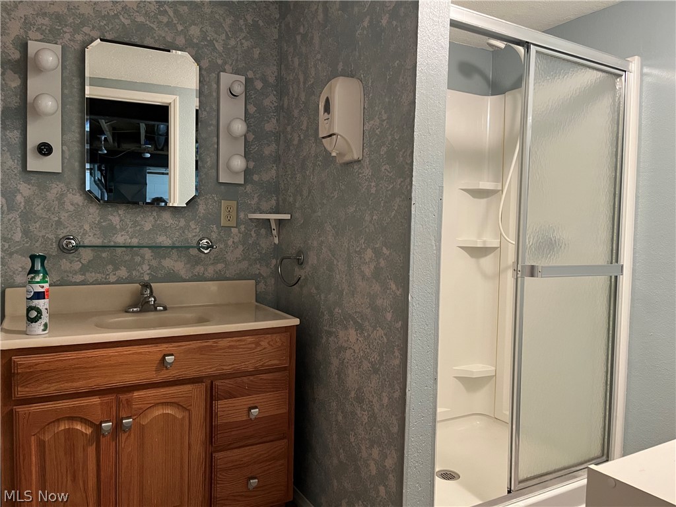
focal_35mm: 26
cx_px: 338
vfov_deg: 53.1
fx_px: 508
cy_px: 254
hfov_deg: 67.3
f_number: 1.6
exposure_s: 1/60
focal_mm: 5.1
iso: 320
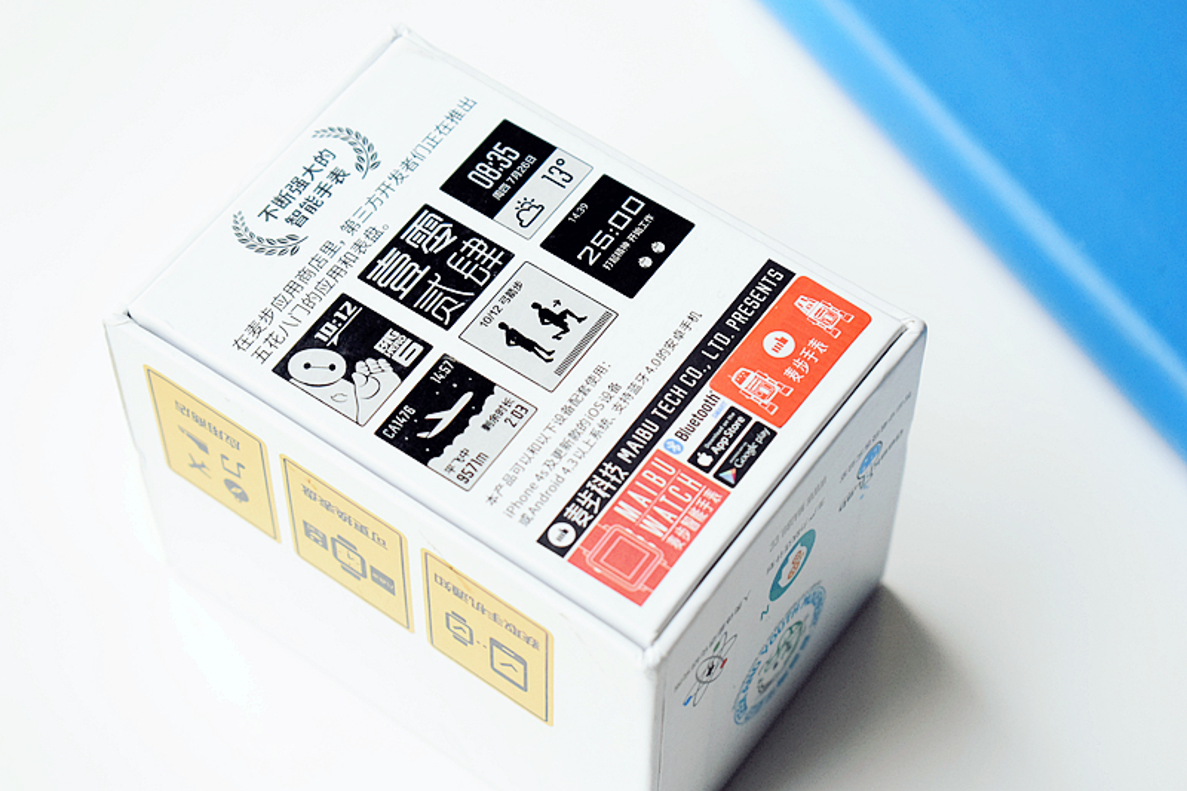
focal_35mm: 82
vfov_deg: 16.5
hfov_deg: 24.6
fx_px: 2719
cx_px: 594
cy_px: 396
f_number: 5.6
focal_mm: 55
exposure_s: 1/100
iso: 3200
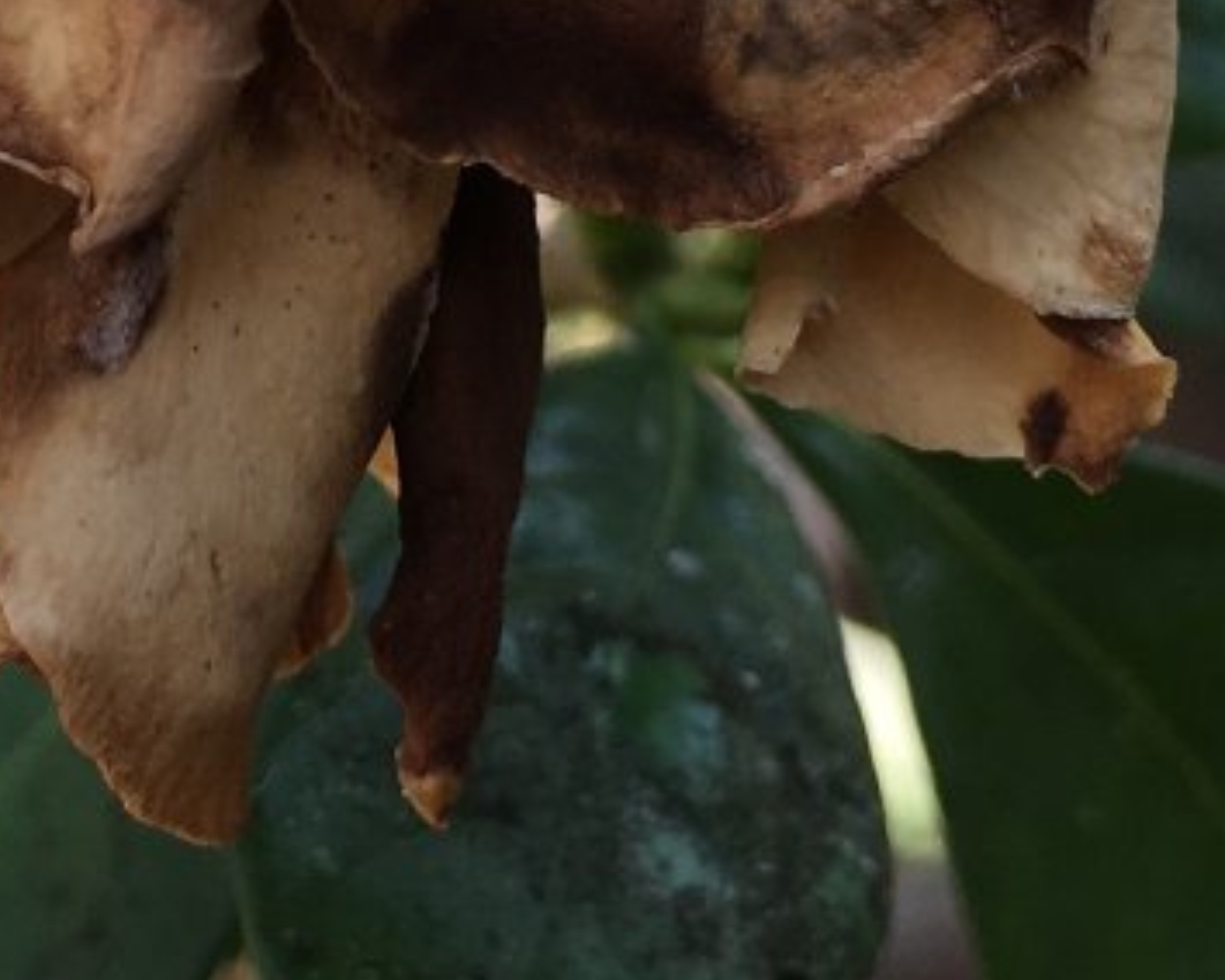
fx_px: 4639
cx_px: 235
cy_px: -374
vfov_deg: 11.7
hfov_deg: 14.9
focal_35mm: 128
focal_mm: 4.15
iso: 25
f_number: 2.2
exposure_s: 1/227
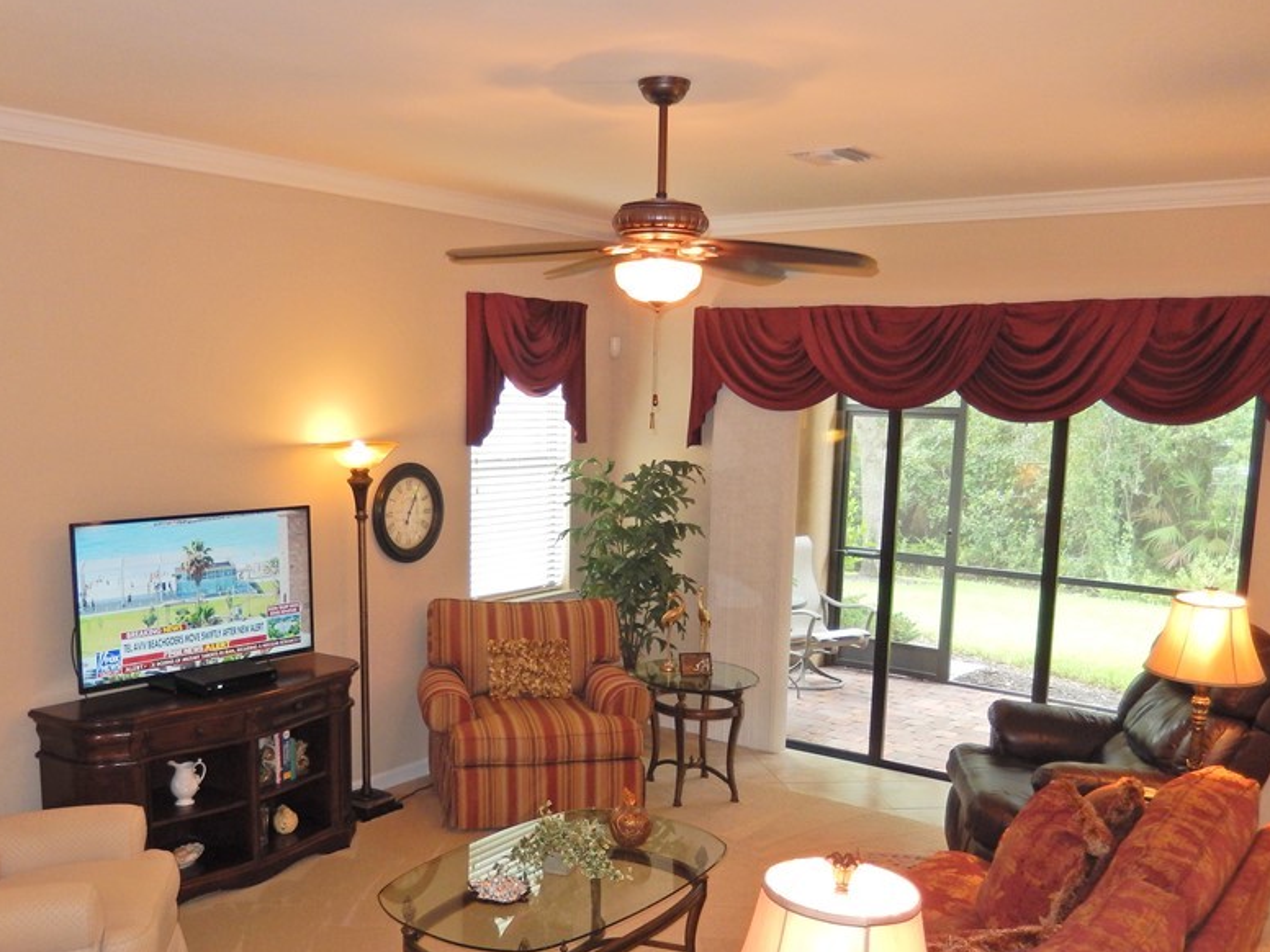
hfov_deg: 55.1
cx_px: 543
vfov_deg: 42.7
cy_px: 586
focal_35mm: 33
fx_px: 1211
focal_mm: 4.5
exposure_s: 1/30
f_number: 3.4
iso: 200
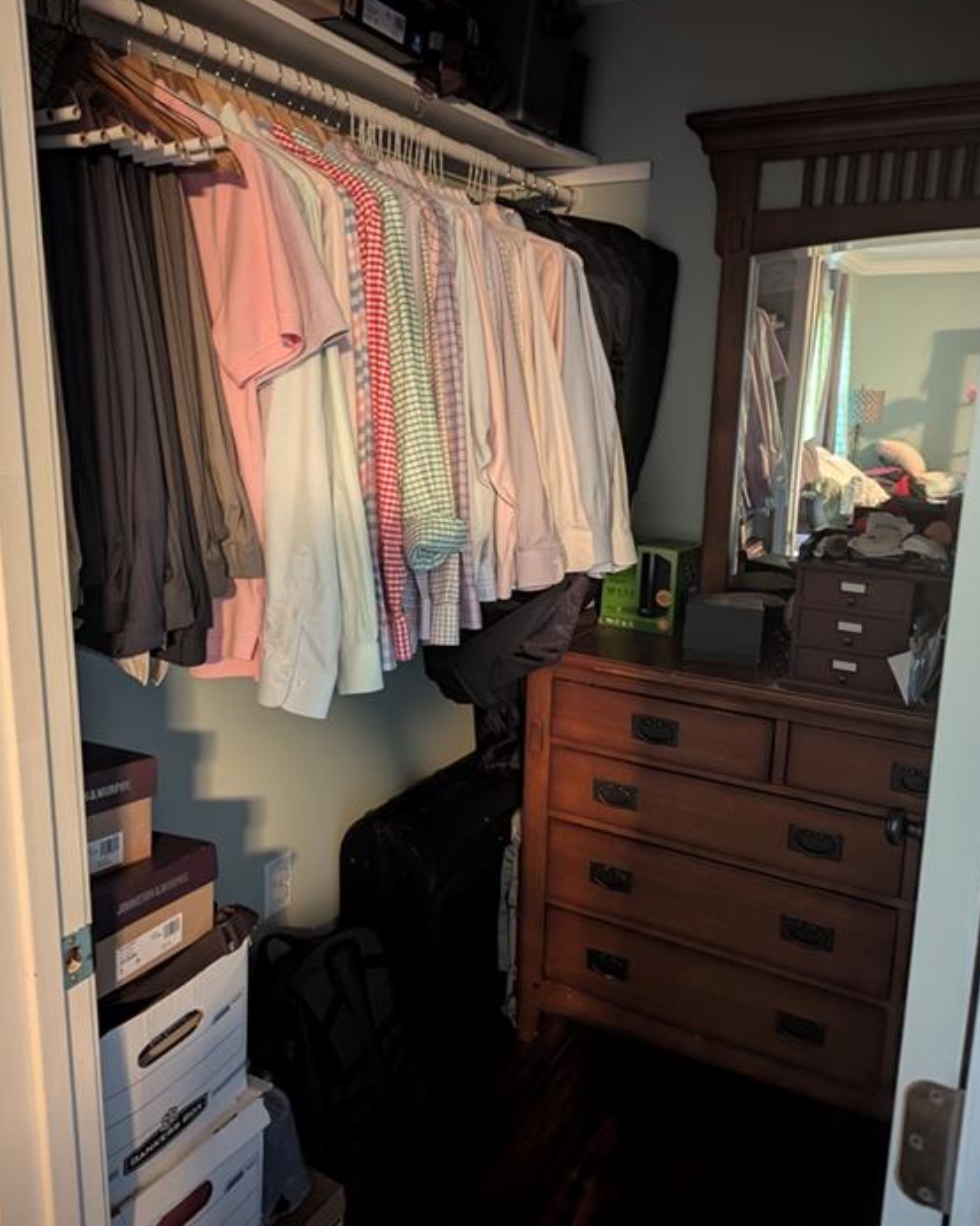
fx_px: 943
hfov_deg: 54.9
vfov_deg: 66.0
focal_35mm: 26
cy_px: 575
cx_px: 481
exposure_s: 1/17.1
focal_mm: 6.81
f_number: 1.85
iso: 4434
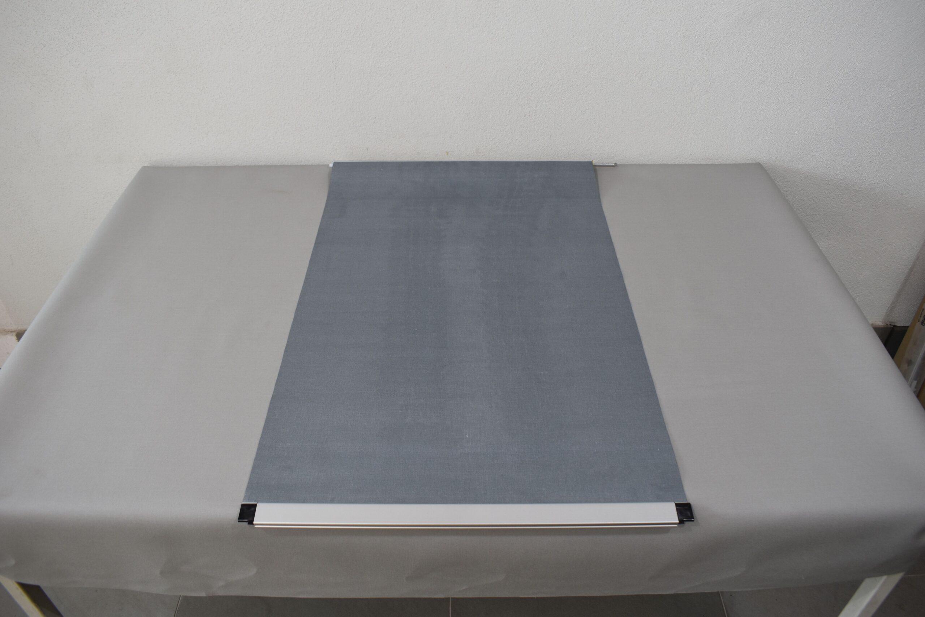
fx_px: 694
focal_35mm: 27
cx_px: 462
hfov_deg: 67.4
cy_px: 308
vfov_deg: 47.9
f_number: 5.6
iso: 320
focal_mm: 18
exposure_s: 1/125
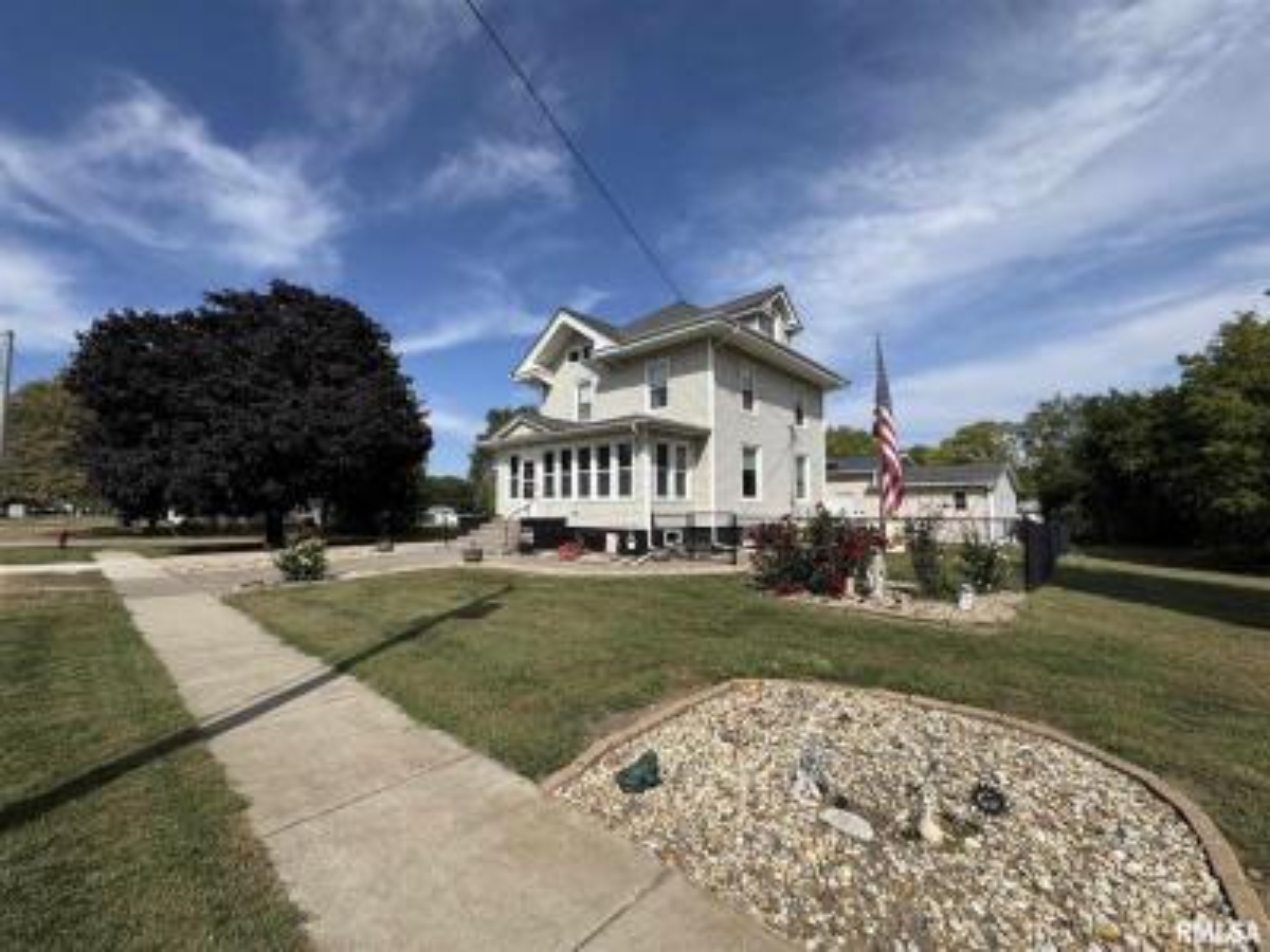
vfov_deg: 85.7
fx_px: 514
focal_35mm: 14
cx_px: 635
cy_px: 476
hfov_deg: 102.1
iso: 50
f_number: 2.2
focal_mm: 2.22
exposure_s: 1/3390
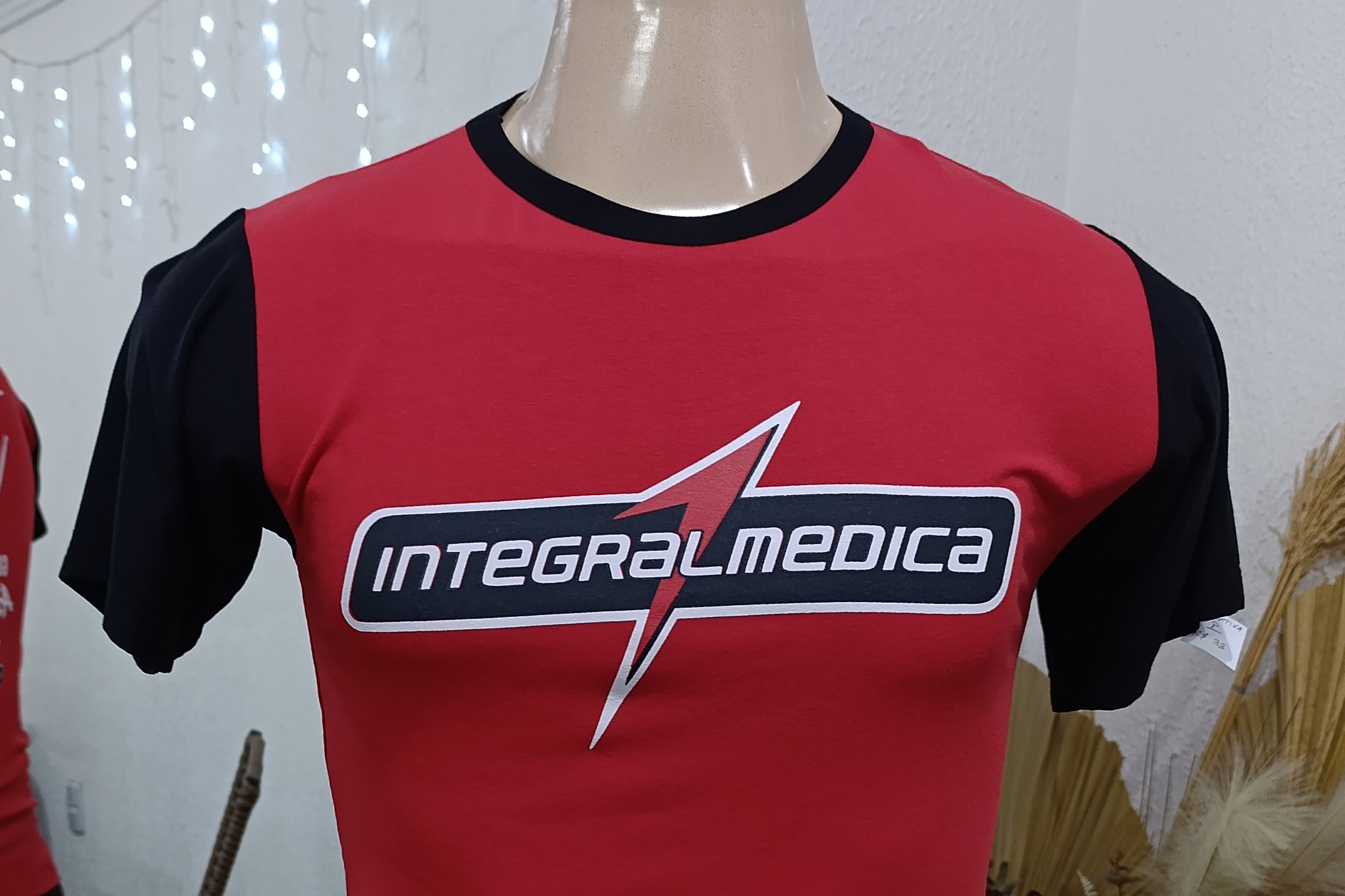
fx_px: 1681
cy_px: 813
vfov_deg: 28.7
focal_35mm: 45
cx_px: 511
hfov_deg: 43.3
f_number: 1.6
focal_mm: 6.14
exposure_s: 1/60
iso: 1000
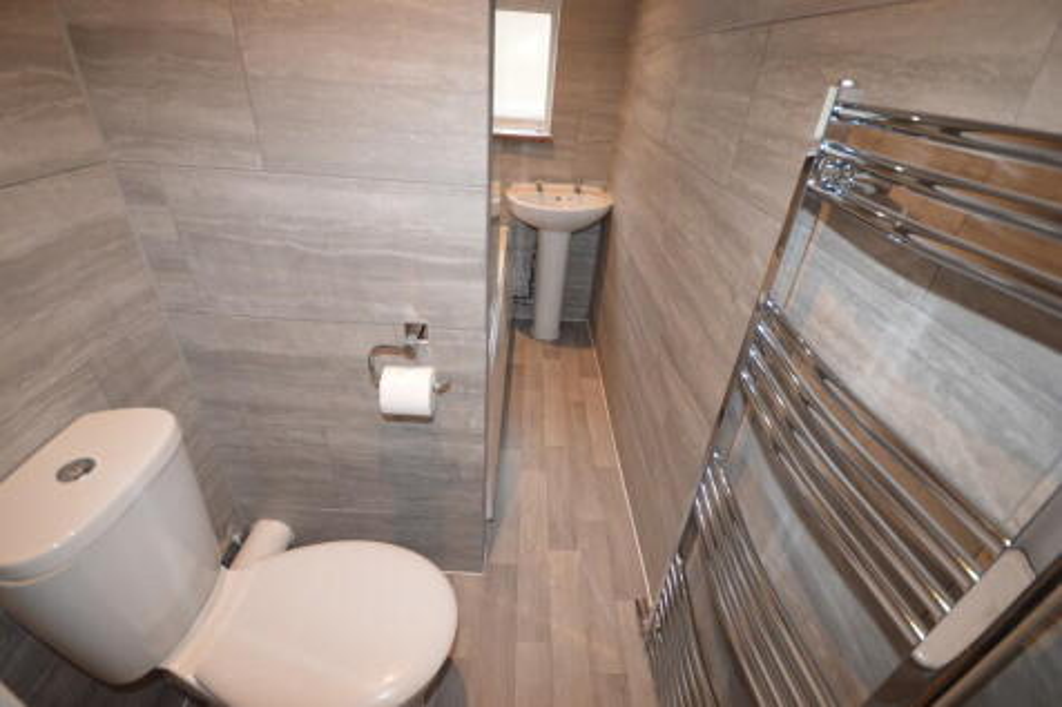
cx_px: 531
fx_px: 442
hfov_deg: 100.4
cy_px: 354
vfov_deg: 77.3
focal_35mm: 15
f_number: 4
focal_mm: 10
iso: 900
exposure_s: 1/60
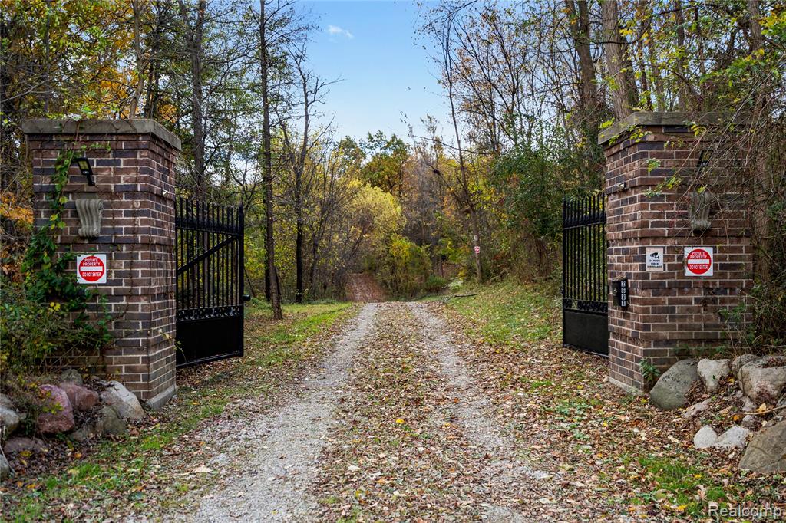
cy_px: 262
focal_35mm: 35
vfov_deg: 37.8
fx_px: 764
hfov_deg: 54.4
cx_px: 393
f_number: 4
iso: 100
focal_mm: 35
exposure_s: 1/100
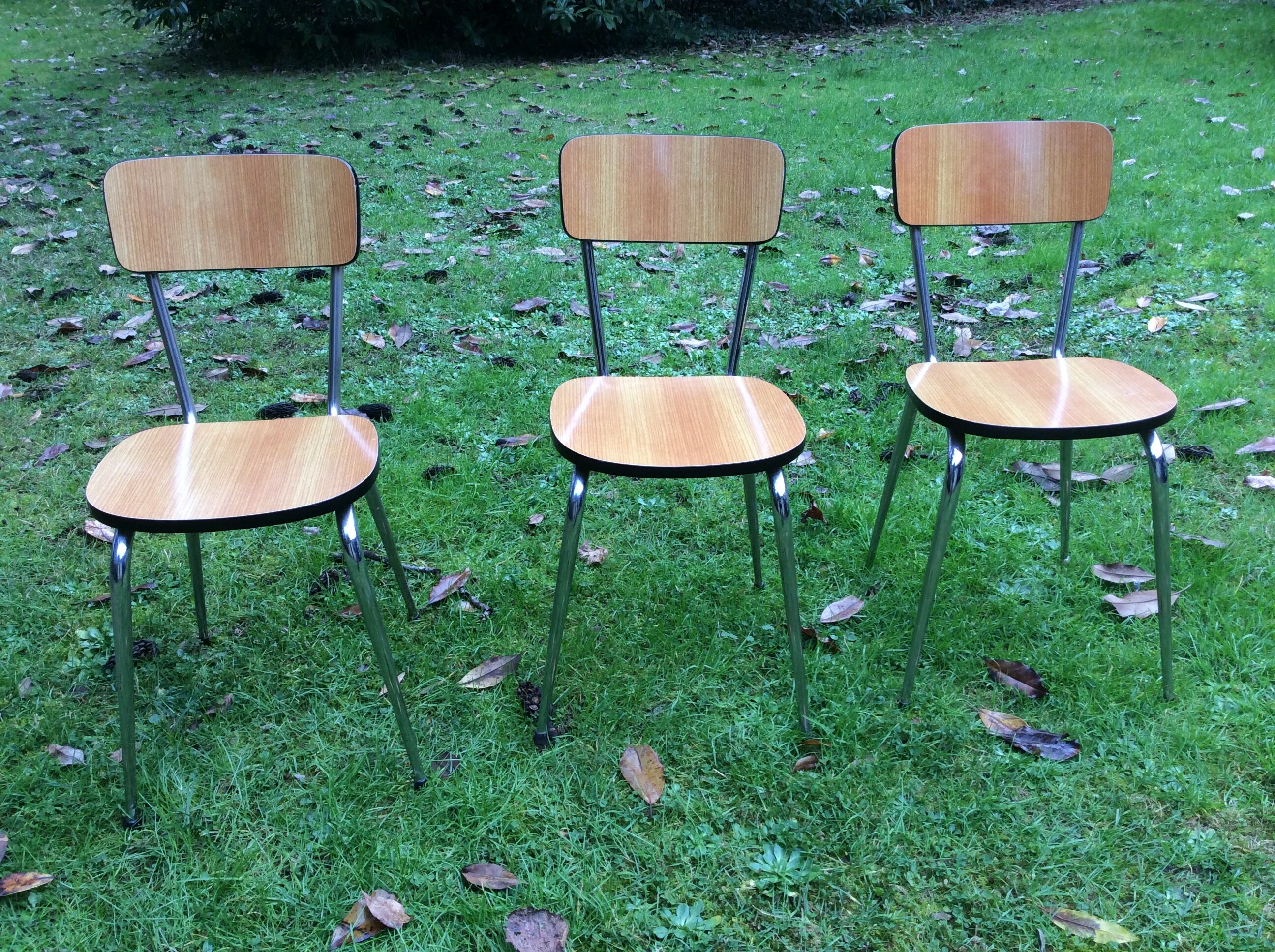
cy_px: 476
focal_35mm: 32
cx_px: 638
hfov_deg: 56.9
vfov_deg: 44.1
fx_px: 1177
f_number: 2.4
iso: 32
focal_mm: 3.3
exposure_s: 1/108
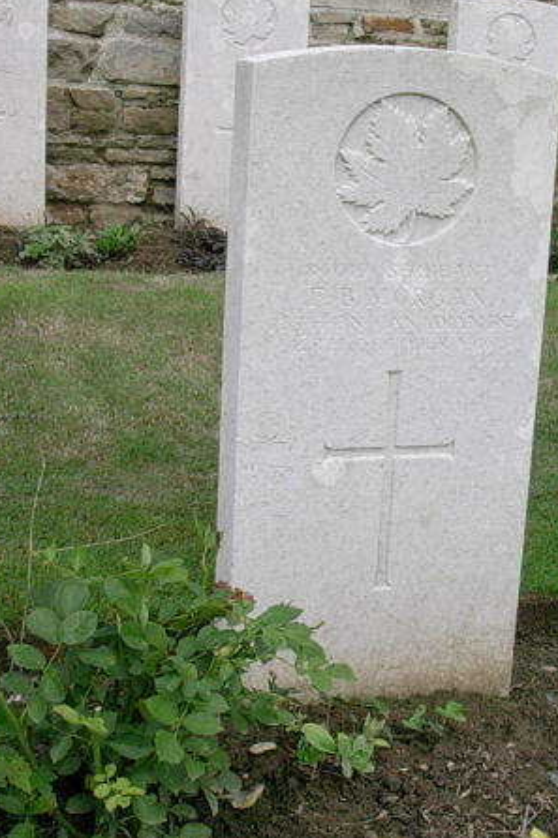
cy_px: 417
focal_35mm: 63
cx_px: 359
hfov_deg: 21.5
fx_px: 1466
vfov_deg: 31.9
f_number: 5.8
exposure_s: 1/171
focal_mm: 6.7
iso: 70
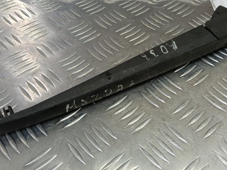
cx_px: 113
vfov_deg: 39.6
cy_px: 73
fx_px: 236
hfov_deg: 51.3
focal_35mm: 36
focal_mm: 4.11
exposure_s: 1/50
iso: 97
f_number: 1.6
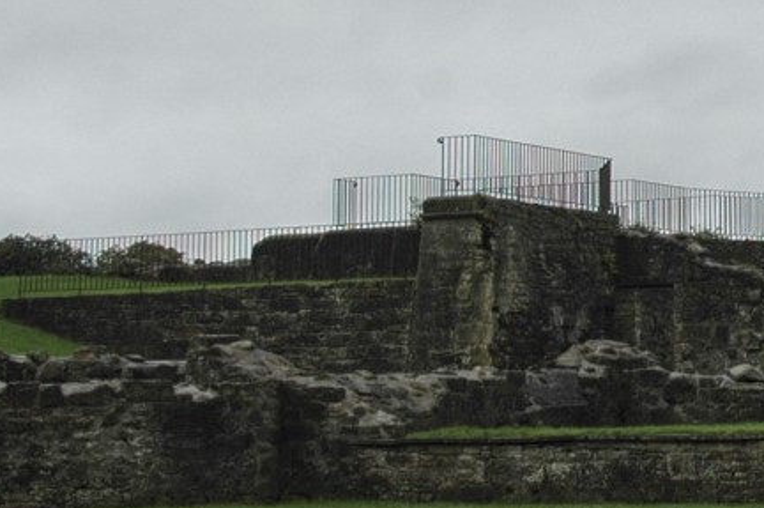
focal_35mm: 124
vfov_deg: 11.0
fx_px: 2629
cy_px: 46
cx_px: 1075
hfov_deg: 15.5
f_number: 7.1
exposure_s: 1/200
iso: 200
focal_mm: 22
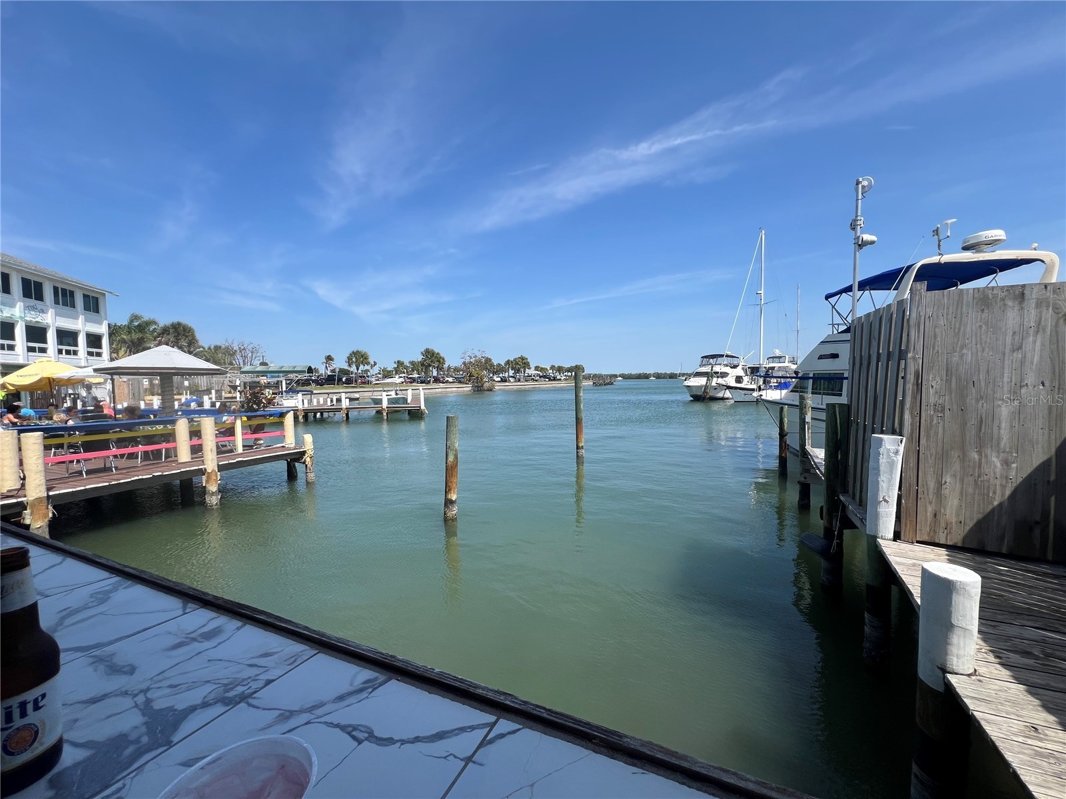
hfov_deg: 106.2
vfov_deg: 89.9
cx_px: 533
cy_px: 400
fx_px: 400
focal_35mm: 13
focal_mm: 1.57
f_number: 1.8
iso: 32
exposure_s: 1/2053
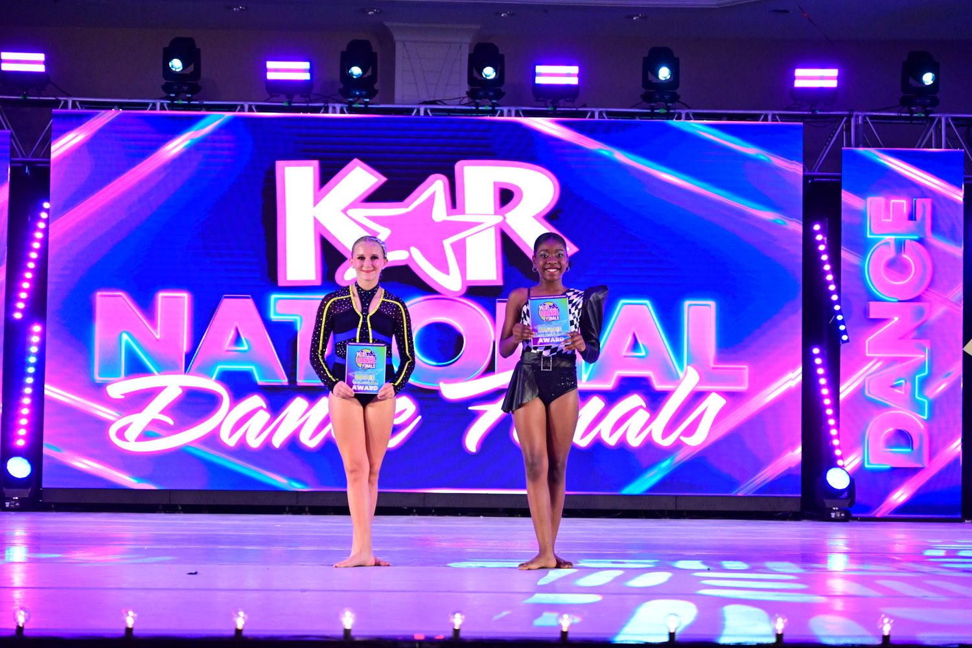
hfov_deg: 28.8
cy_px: 324
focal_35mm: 70
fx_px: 1890
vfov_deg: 19.5
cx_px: 486
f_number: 3.2
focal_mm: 70
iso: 4000
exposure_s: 1/1000
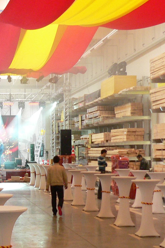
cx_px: 8
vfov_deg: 20.0
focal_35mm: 102
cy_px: 144
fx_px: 701
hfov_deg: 13.3
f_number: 2.8
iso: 200
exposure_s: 1/25
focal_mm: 7.8
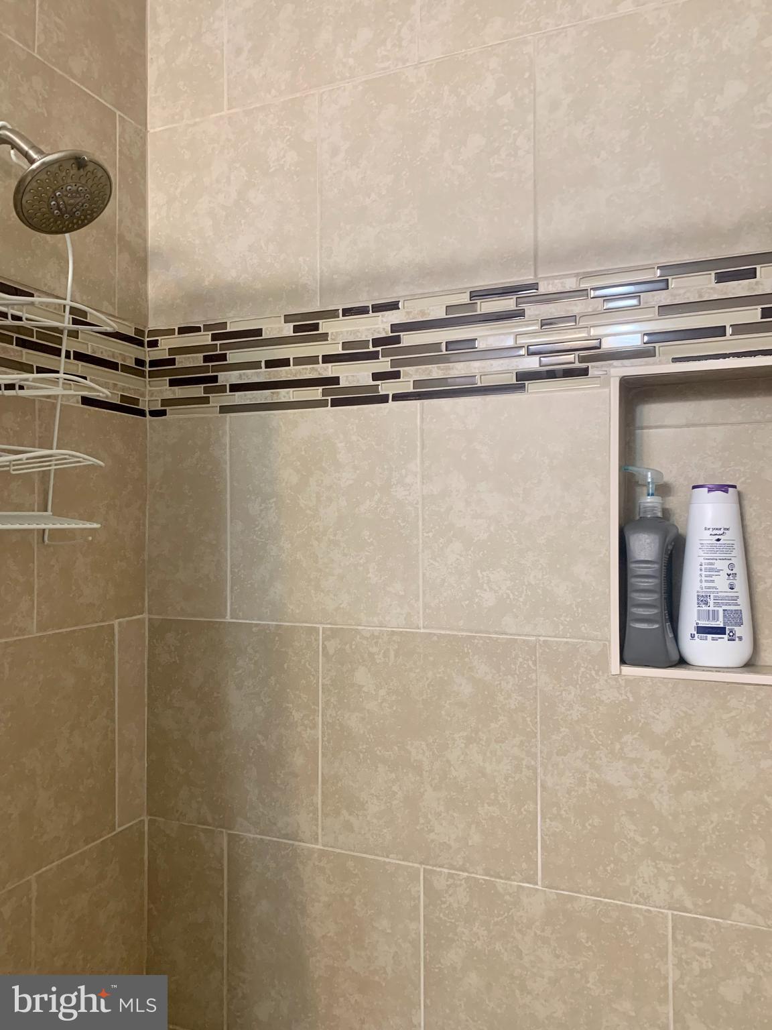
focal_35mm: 26
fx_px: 773
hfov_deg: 53.1
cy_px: 515
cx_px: 386
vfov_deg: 67.3
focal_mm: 4.25
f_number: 1.8
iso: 200
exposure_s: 1/60
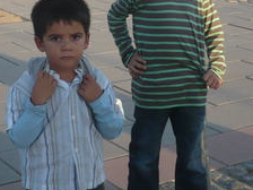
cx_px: 113
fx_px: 731
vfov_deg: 14.5
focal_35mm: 100
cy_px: -12
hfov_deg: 19.6
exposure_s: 1/320
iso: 100
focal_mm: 5.8
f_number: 2.8
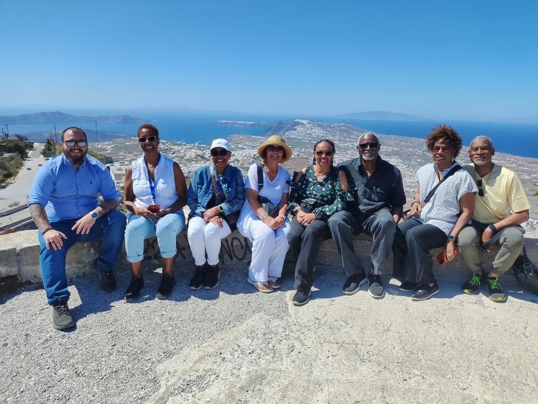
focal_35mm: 25
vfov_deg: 54.9
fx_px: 389
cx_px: 269
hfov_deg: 69.4
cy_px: 202
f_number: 1.79
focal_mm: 4.71
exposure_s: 1/1967
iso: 50
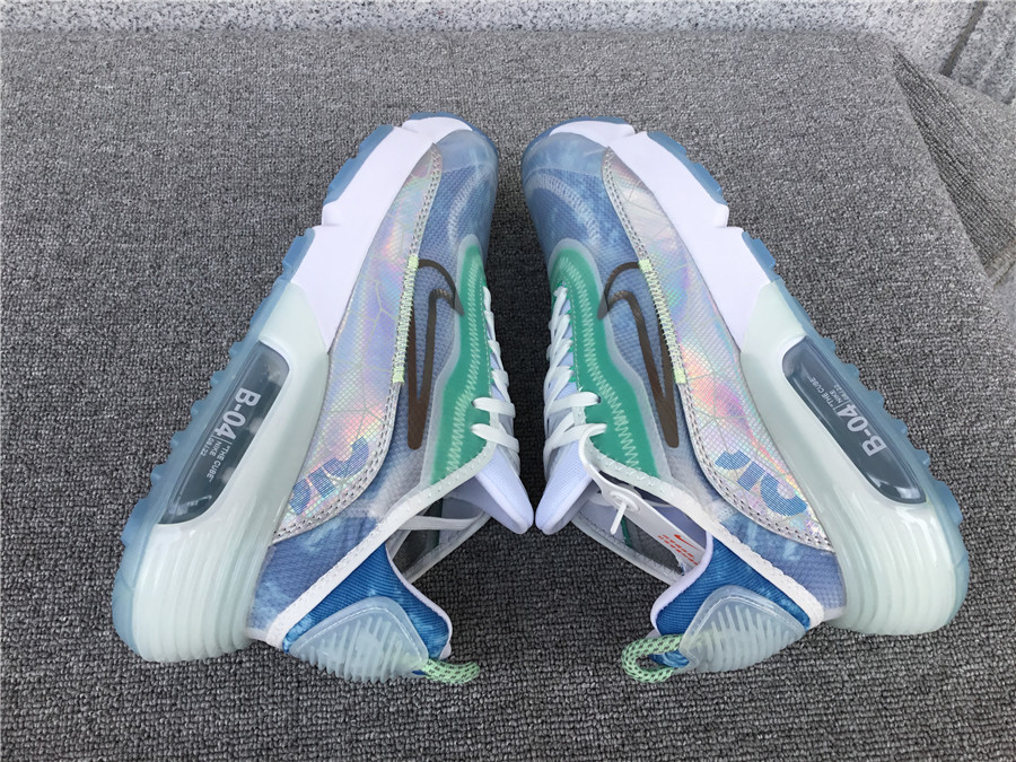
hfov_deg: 58.4
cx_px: 508
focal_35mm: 31
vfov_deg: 45.4
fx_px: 910
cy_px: 381
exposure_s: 1/337
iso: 25
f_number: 2.4
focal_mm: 3.3
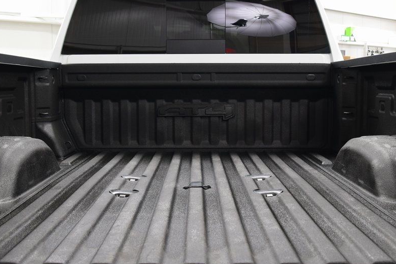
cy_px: 126
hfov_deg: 41.9
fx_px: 517
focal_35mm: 47
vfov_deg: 28.7
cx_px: 196
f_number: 6.3
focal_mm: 24
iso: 1000
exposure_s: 1/15
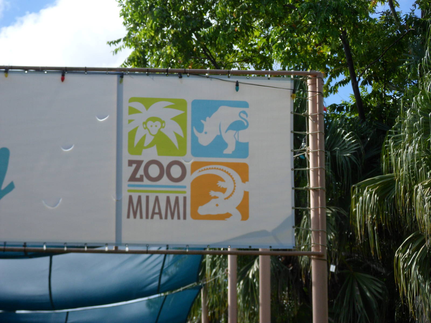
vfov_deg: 14.1
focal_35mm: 105
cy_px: 162
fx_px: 1307
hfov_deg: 18.7
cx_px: 216
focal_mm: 17.7
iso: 80
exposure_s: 1/500
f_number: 5.3
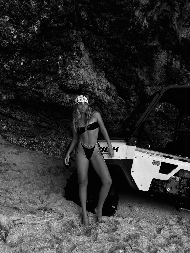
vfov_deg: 71.6
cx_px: 95
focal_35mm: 24
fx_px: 176
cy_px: 126
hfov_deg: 56.8
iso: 80
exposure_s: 1/7042
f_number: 1.78
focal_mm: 6.86
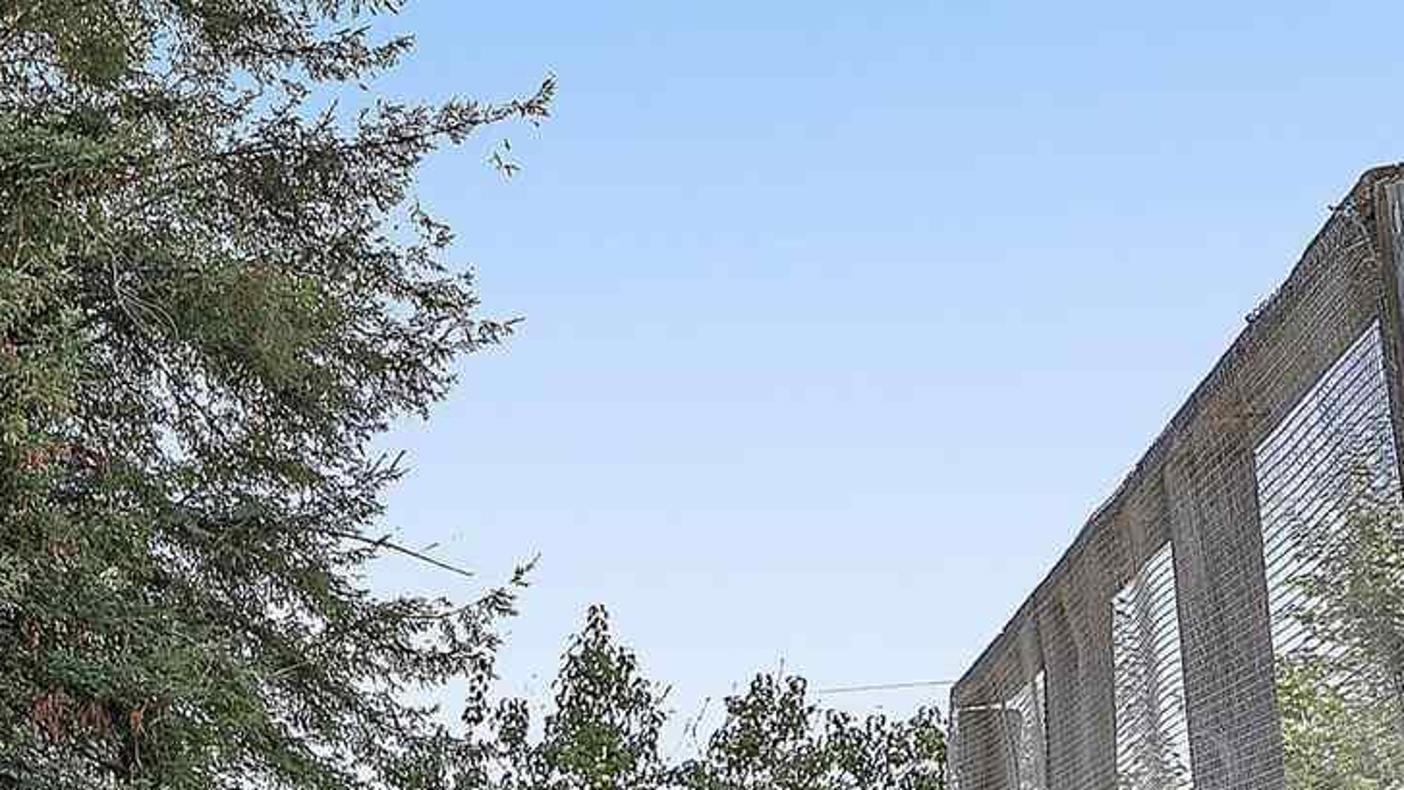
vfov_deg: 13.8
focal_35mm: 86
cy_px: 768
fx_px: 3210
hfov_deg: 18.6
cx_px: -1188
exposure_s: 1/80
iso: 100
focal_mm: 19.5
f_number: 8
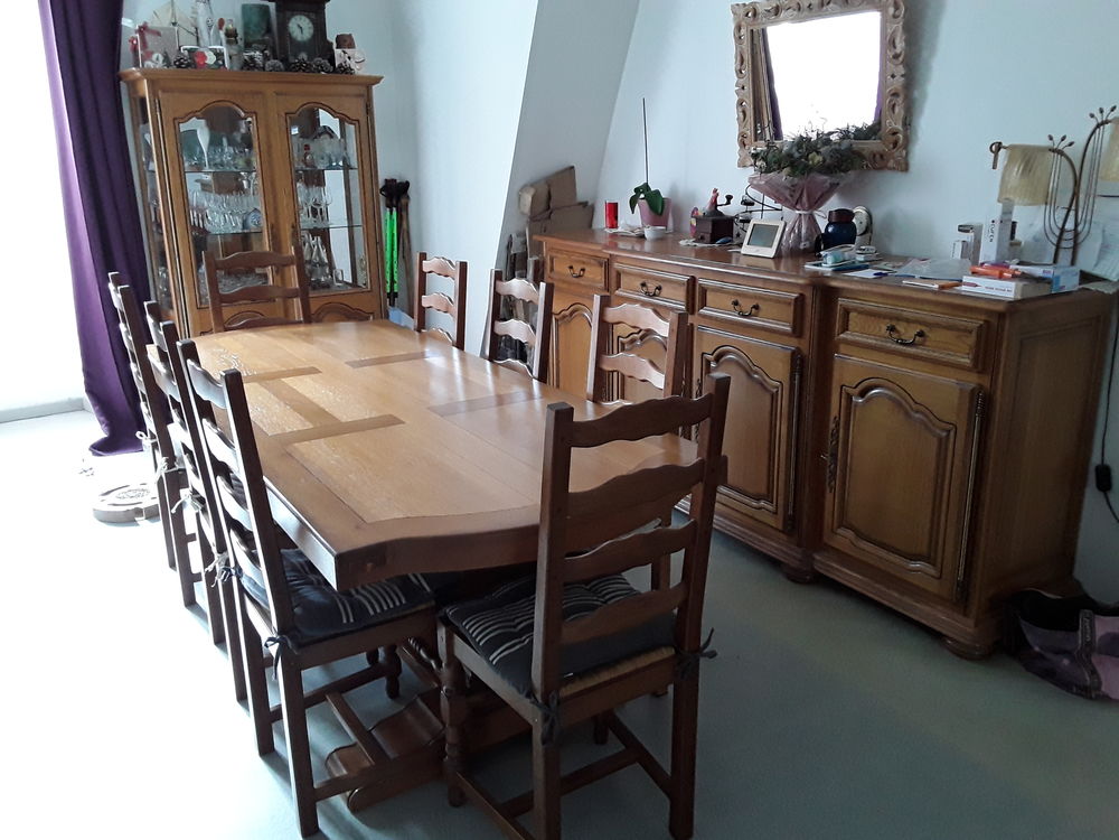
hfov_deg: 65.3
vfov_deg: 51.4
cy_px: 420
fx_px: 873
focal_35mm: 27
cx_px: 560
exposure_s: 1/33
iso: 200
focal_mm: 2.91
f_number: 1.9
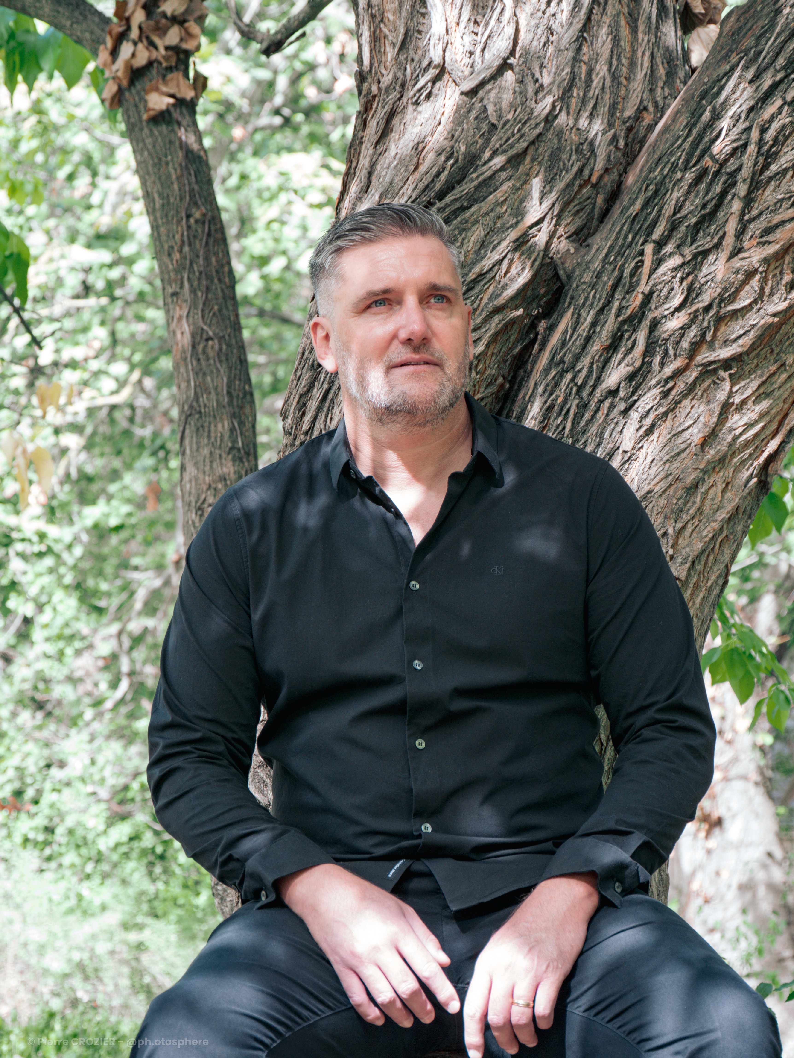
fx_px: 3728
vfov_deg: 16.1
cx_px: 397
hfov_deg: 12.2
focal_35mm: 122
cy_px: 529
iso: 200
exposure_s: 1/50
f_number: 5.2
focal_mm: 61
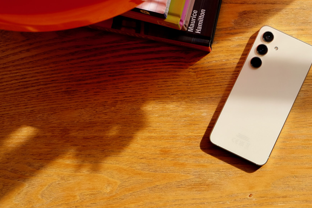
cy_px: 104
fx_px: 451
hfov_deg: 37.1
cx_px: 242
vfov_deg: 26.0
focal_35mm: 52
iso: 400
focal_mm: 22.2
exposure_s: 1/250
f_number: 5.6
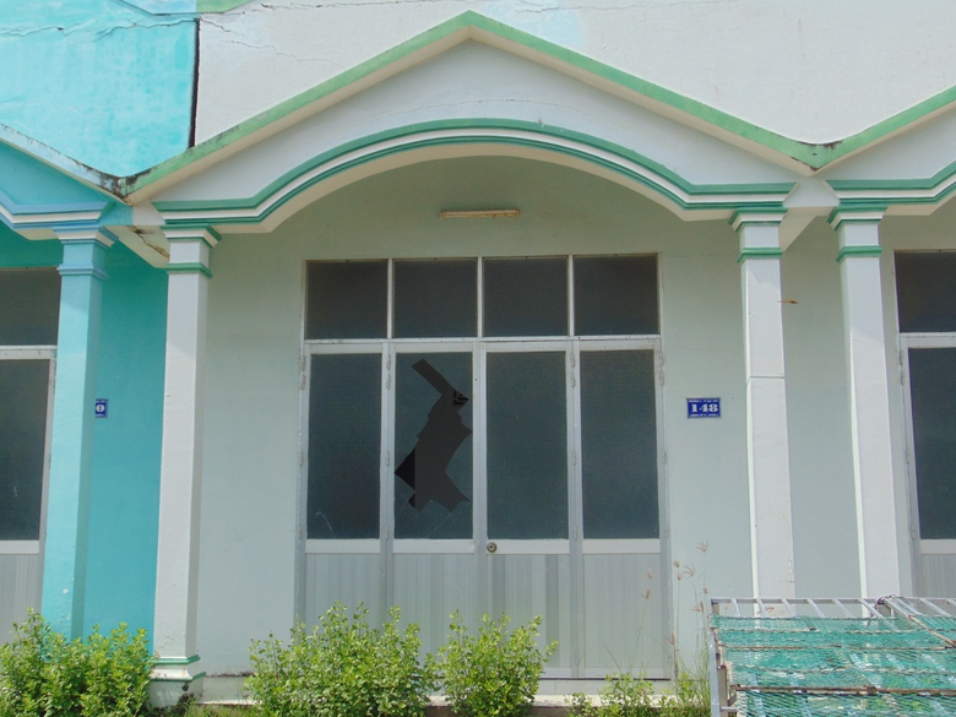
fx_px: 1160
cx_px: 478
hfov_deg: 44.8
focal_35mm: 42
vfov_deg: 34.3
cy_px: 358
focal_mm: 7.6
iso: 80
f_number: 8.7
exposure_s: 1/200
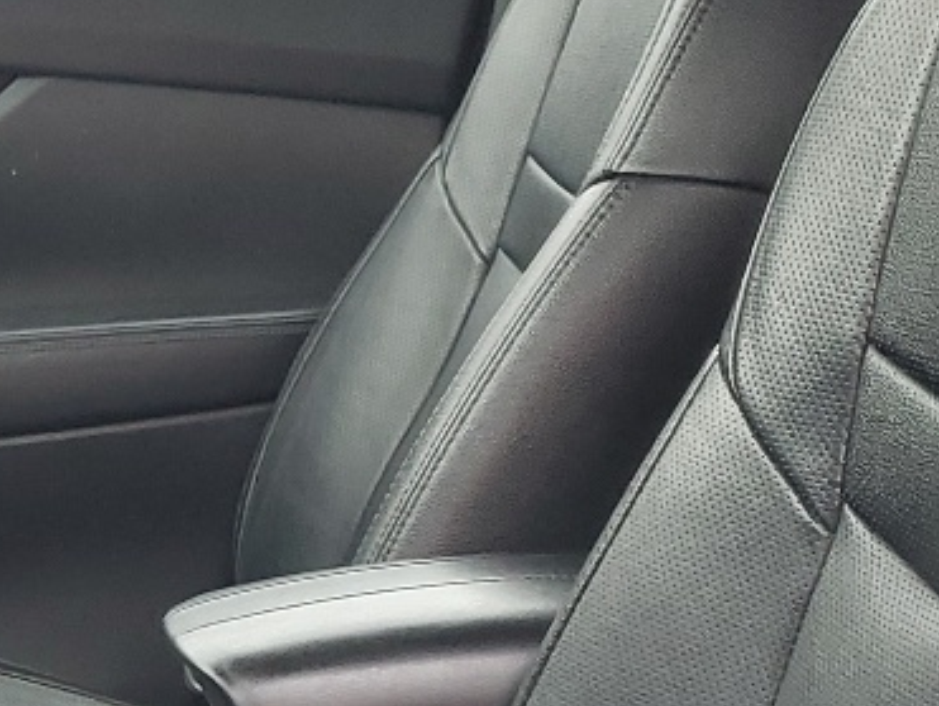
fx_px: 3041
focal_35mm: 112
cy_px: 896
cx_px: -423
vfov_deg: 12.8
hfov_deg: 16.2
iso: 56
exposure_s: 1/120
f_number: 1.5
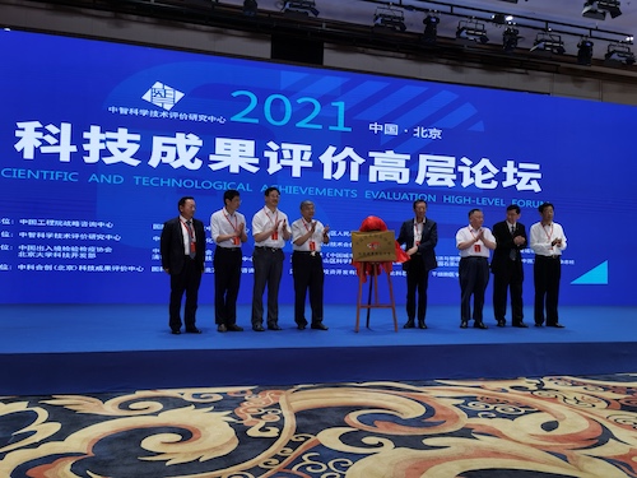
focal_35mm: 32
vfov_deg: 44.2
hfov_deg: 56.8
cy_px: 239
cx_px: 318
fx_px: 589
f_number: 1.6
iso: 64
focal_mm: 5.56
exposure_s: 1/120
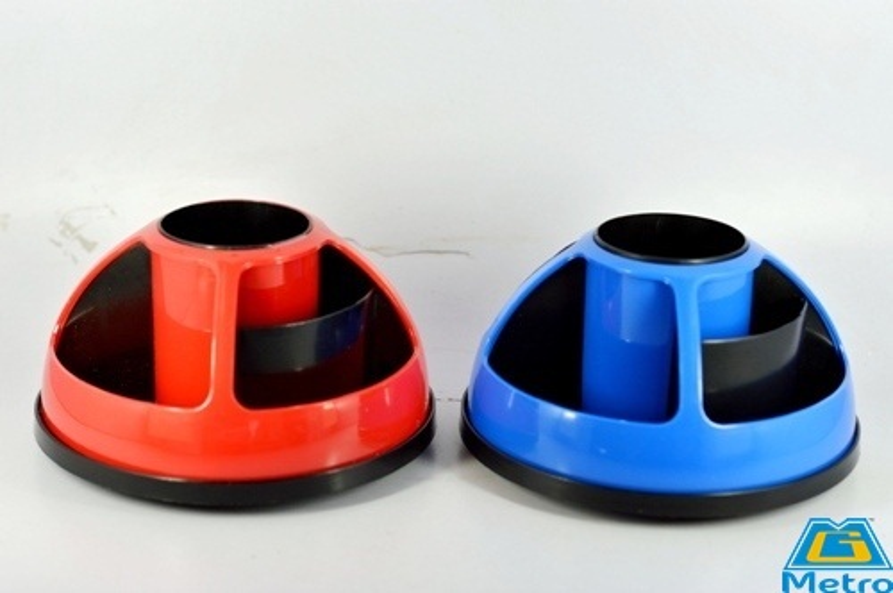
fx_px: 1858
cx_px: 446
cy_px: 296
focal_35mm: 75
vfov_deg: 18.1
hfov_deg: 27.0
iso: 200
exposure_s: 1/160
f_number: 3.5
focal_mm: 50
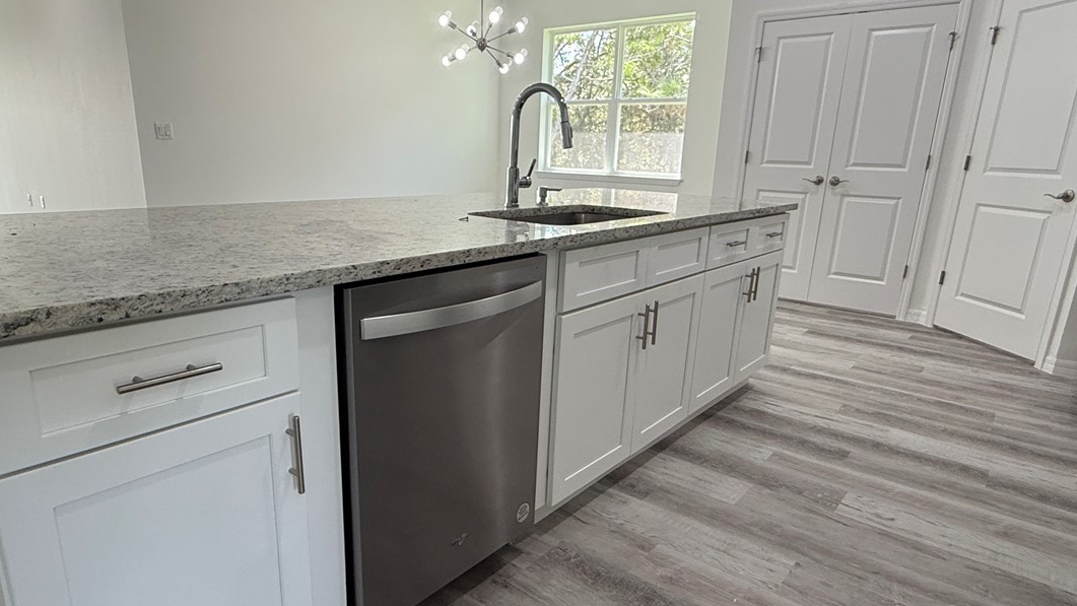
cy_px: 342
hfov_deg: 78.6
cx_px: 509
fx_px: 657
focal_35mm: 23
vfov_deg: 49.4
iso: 160
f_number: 2.2
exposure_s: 1/120
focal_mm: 2.22
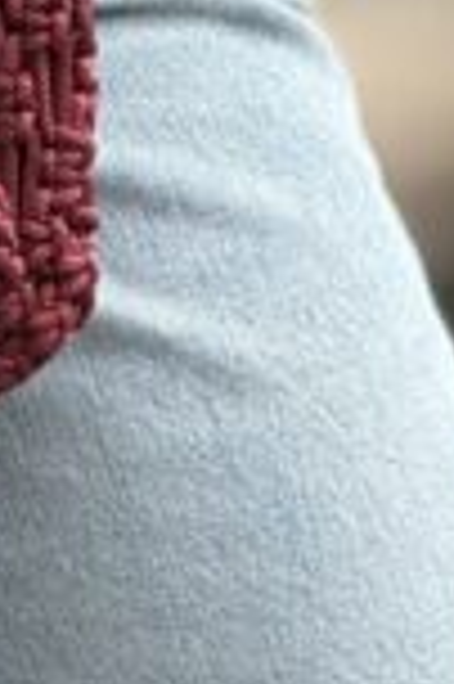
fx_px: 12456
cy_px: 68
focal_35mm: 657
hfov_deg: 2.1
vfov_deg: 3.1
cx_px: -656
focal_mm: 15.66
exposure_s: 1/244
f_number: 2.8
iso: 64
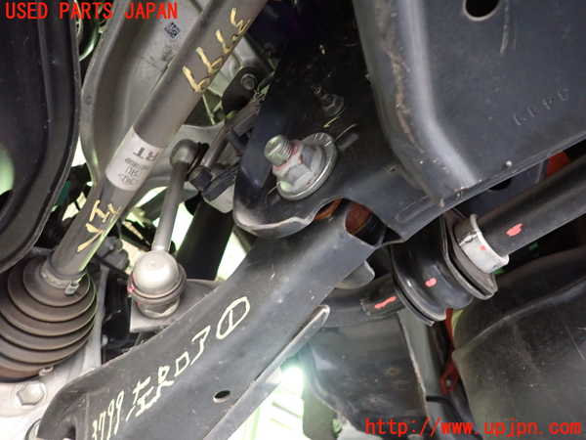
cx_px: 293
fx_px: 423
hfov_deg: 69.4
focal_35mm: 25
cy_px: 220
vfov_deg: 54.9
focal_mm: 4.5
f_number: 2
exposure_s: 1/25
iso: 800
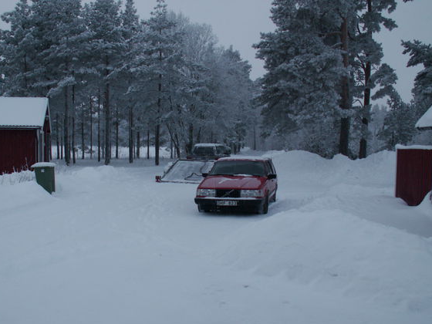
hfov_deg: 46.8
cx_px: 199
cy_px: 179
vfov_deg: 35.9
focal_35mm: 40
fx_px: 499
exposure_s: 1/50
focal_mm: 5.86
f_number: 2.8
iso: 50
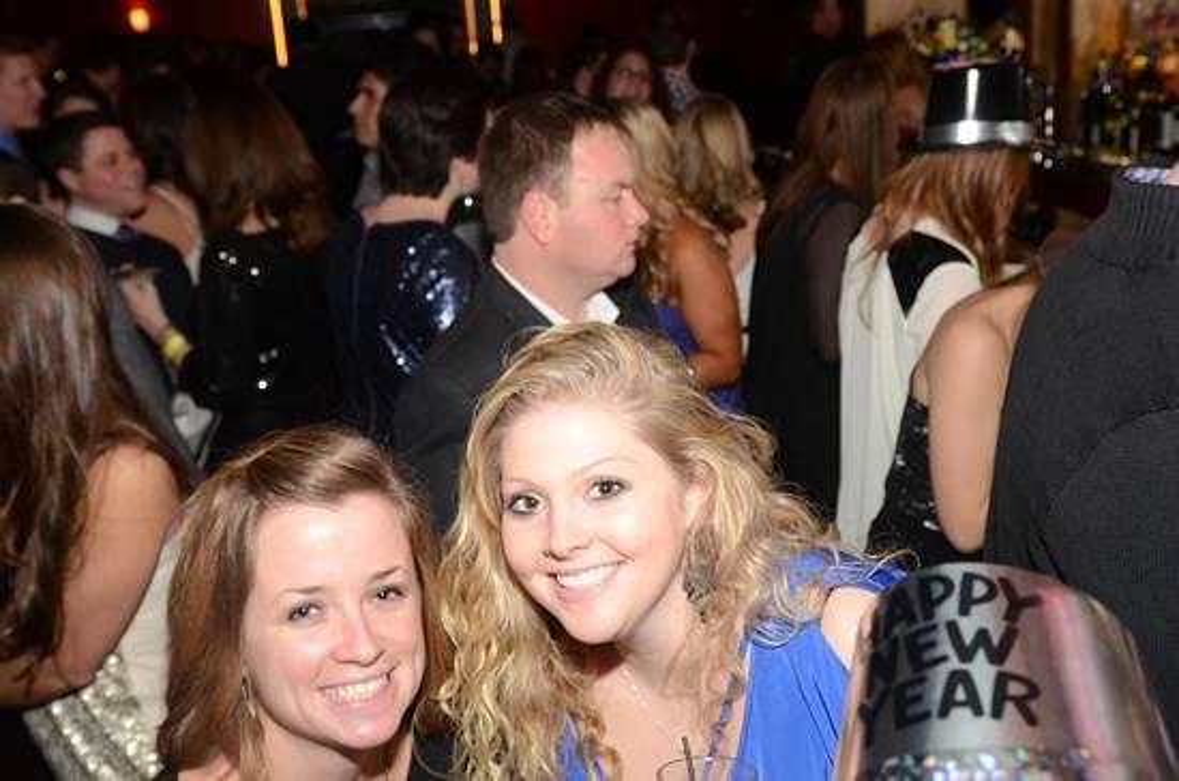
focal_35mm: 44
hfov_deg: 45.1
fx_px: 1421
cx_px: 590
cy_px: 390
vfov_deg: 30.7
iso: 1250
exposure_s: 1/30
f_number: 4.5
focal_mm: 29
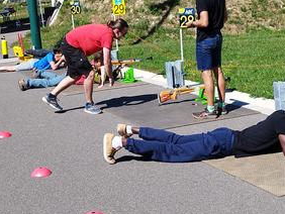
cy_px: 101
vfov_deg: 21.6
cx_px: 127
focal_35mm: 68
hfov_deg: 28.5
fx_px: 560
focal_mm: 5.89
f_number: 1.89
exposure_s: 1/669
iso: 50
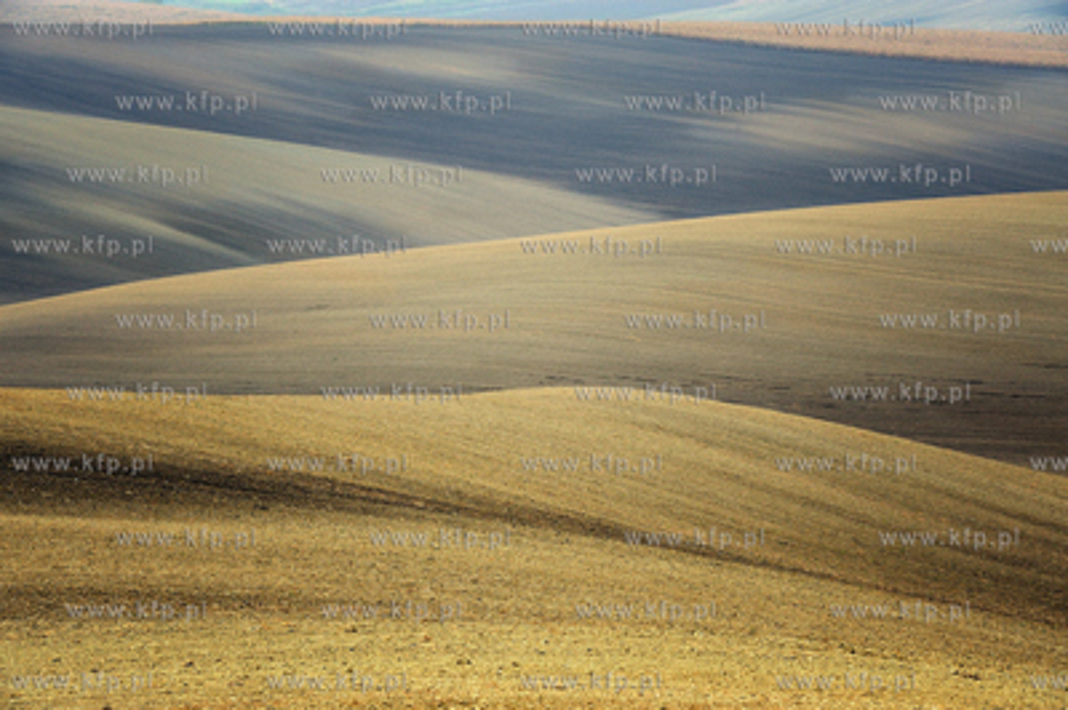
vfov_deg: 9.4
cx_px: 534
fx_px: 4298
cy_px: 355
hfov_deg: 14.2
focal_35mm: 145
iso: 800
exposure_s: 1/320
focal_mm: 145
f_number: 11
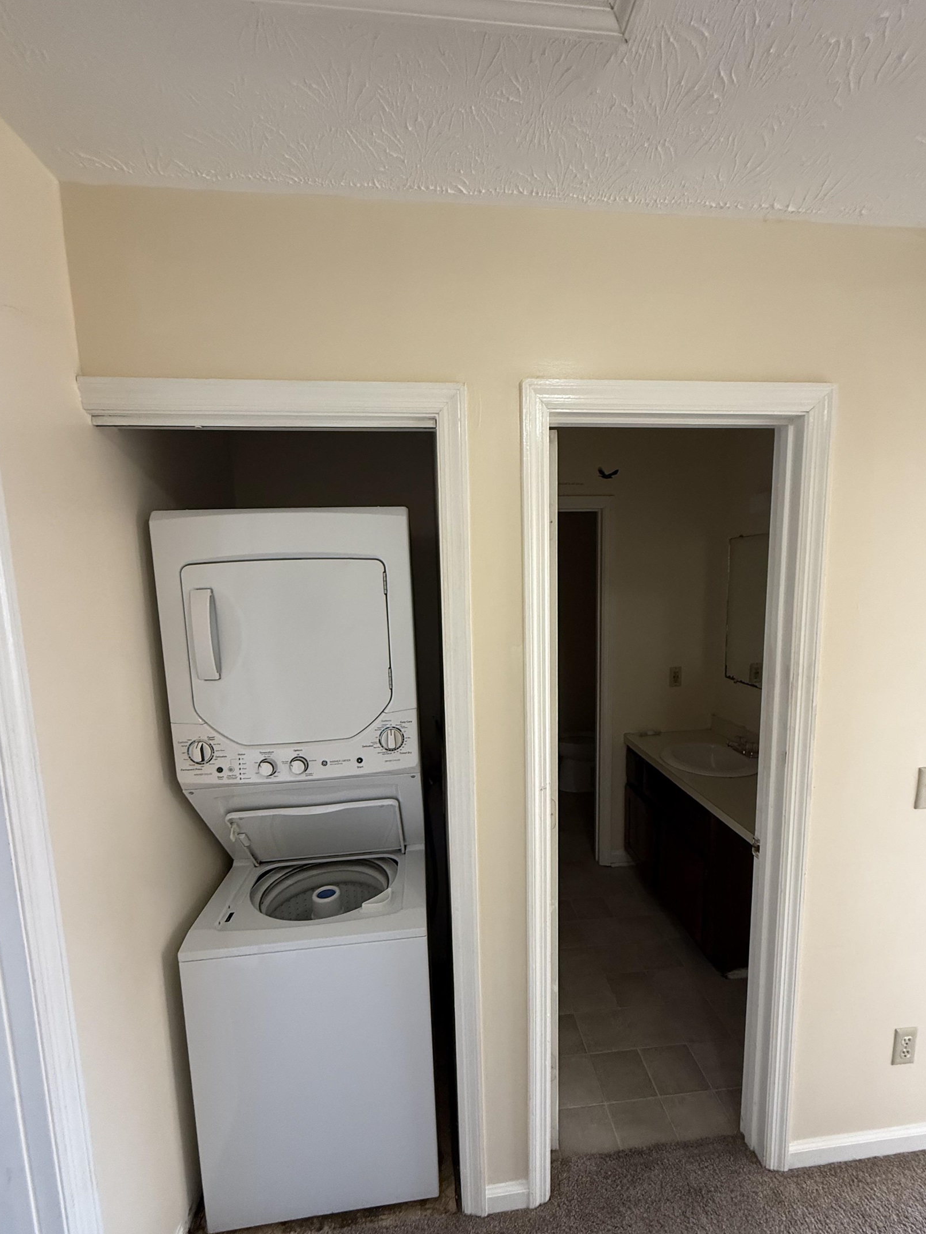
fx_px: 535
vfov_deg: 98.1
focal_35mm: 15
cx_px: 483
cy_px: 651
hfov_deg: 81.7
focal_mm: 2.22
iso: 320
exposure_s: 1/99
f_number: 2.2
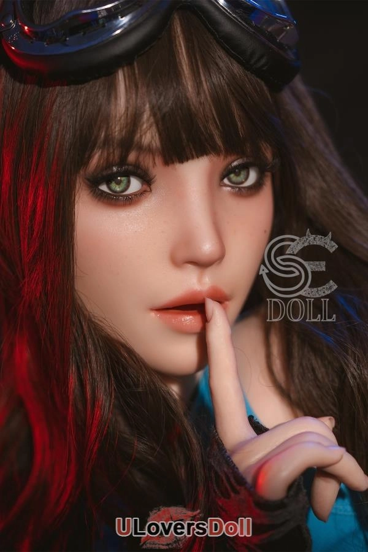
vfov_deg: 28.8
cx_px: 184
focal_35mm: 70
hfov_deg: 19.5
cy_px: 276
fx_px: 1073
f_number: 2.8
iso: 160
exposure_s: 1/160
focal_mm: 70
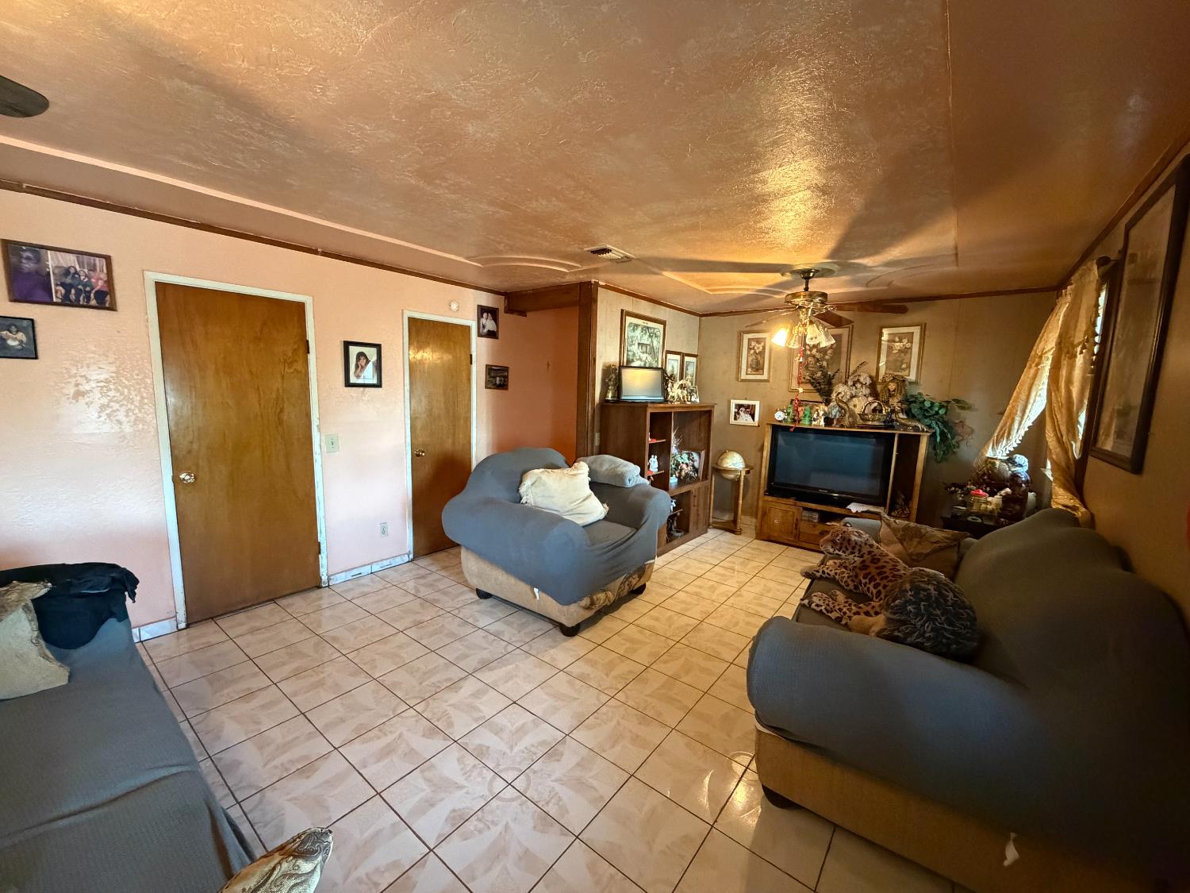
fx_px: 481
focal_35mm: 14
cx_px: 595
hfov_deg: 102.1
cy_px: 446
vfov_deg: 85.7
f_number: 2.2
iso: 1250
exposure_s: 1/60
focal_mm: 2.22
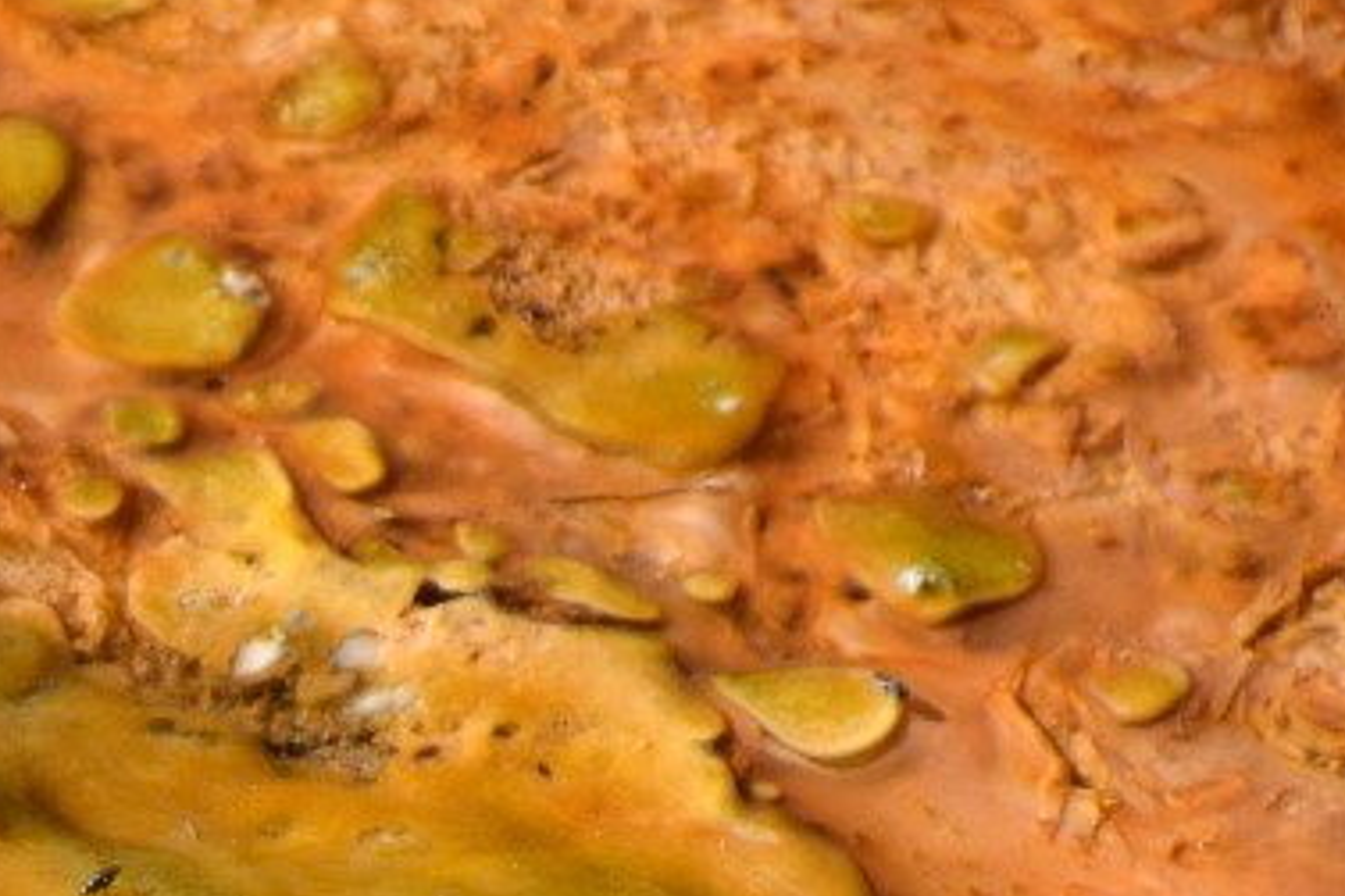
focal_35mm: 635
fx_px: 23713
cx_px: 68
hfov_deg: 3.2
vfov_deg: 2.2
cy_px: 1282
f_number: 6.3
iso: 400
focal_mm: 140
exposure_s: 1/2500
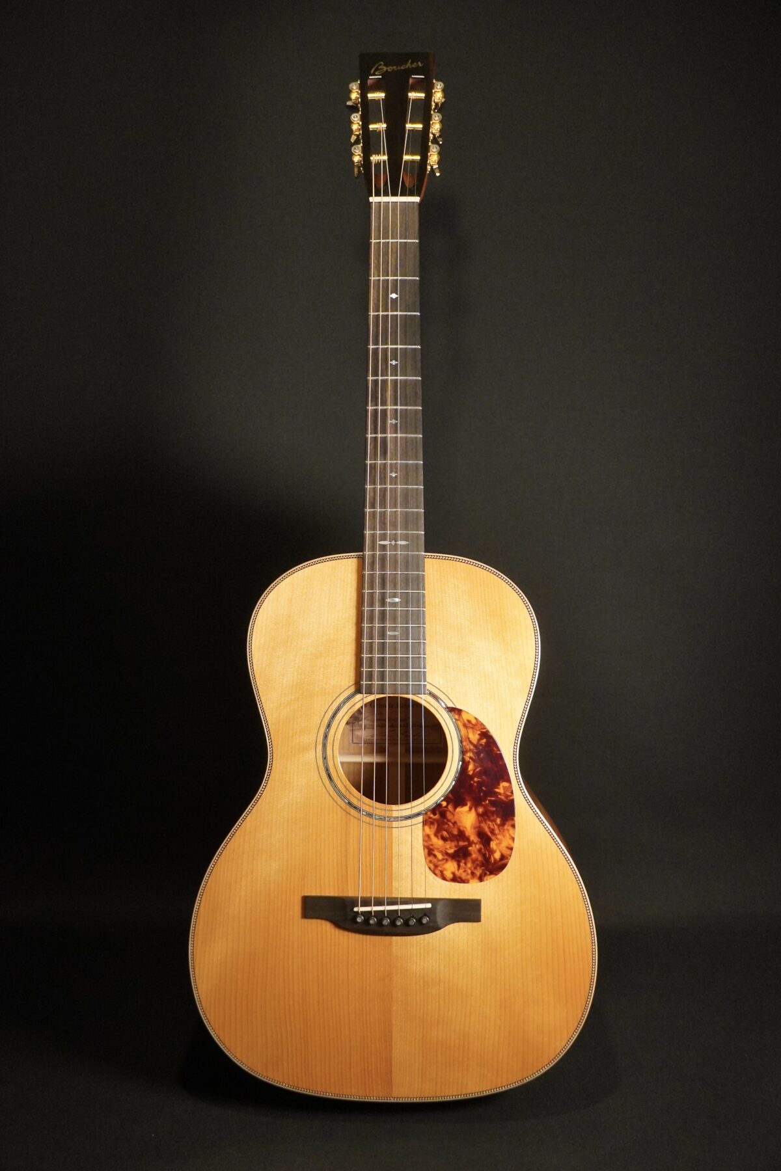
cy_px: 586
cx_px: 390
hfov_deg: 30.8
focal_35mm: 44
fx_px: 1415
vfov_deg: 45.0
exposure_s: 1/200
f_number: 4.5
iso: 2000
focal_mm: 29
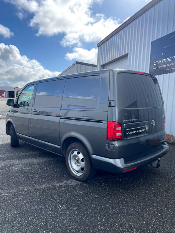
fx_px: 175
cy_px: 116
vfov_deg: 67.3
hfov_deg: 53.1
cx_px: 88
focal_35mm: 26
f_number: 1.6
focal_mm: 4.2
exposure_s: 1/2506
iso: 32
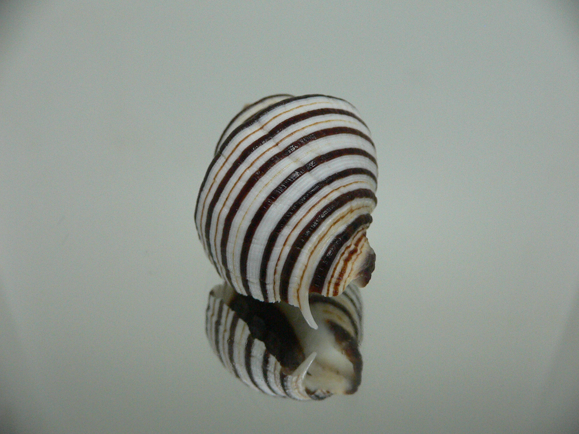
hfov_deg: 52.6
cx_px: 290
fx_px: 585
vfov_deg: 40.7
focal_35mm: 35
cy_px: 217
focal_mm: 4.6
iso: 200
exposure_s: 1/60
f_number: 2.8
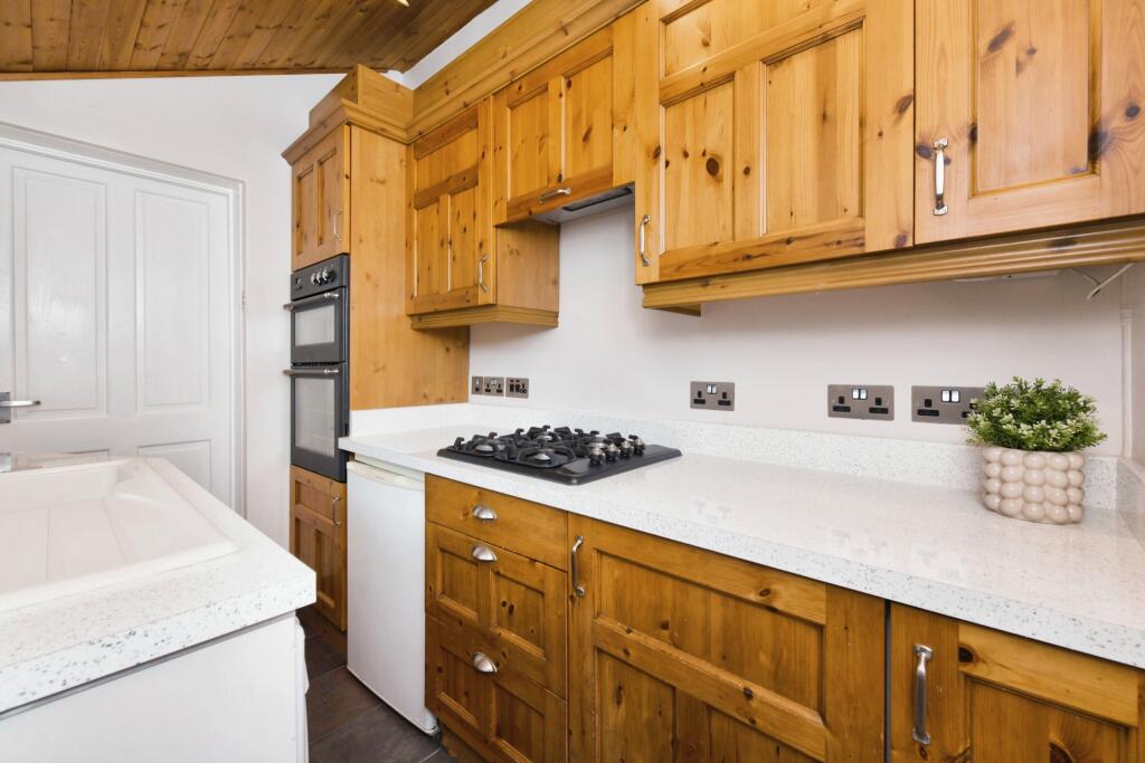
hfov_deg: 100.4
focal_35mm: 15
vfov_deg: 77.3
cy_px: 382
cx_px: 572
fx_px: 477
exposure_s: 1/60
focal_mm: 15
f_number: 10
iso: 400
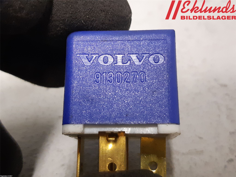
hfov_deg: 67.3
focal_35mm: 26
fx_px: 177
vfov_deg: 53.1
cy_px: 88
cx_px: 118
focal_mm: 3.93
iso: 250
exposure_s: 1/33
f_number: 1.7
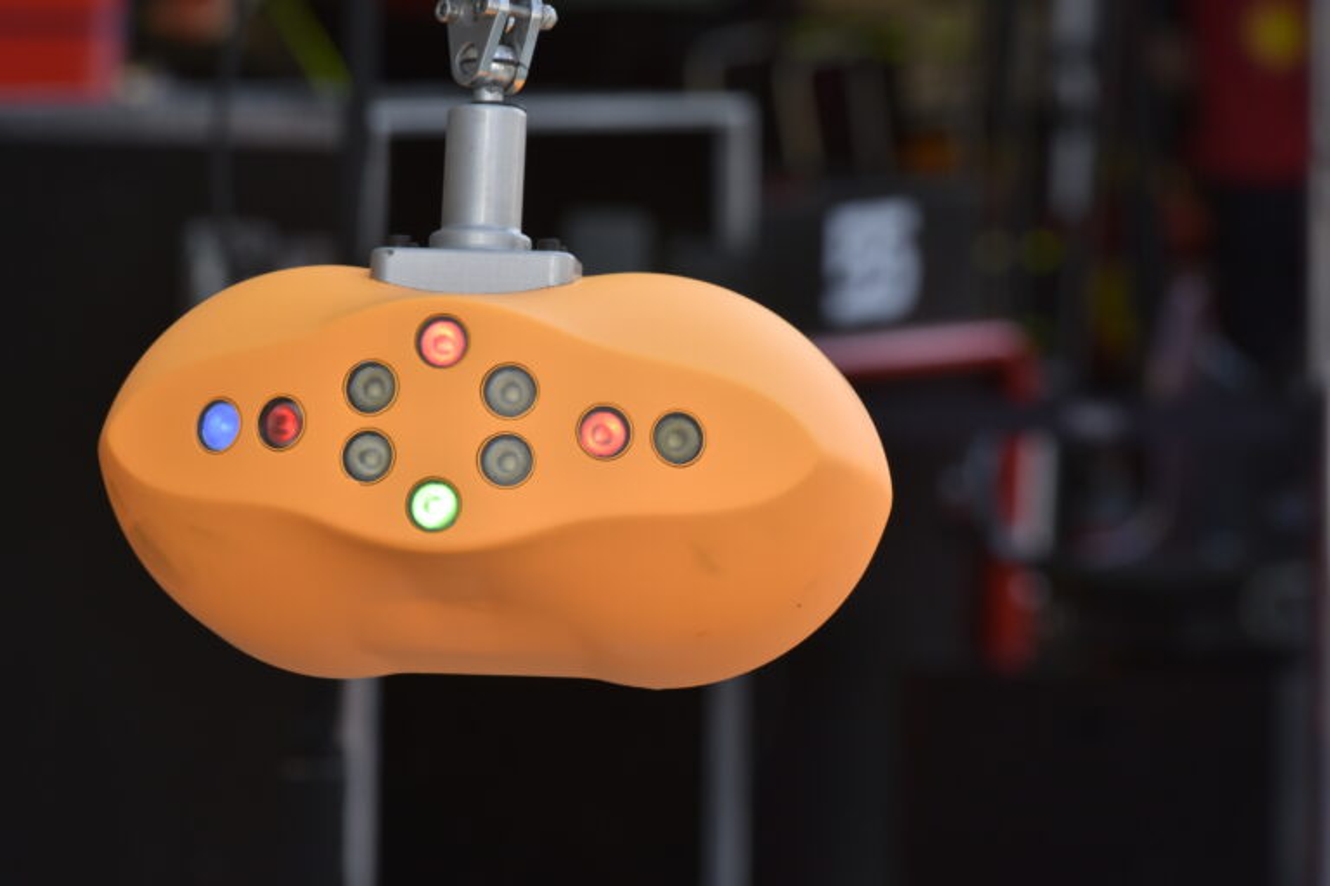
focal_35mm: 360
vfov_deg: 3.8
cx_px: 665
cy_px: 443
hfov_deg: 5.7
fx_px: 13299
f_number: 18
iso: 500
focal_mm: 360
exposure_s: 1/200
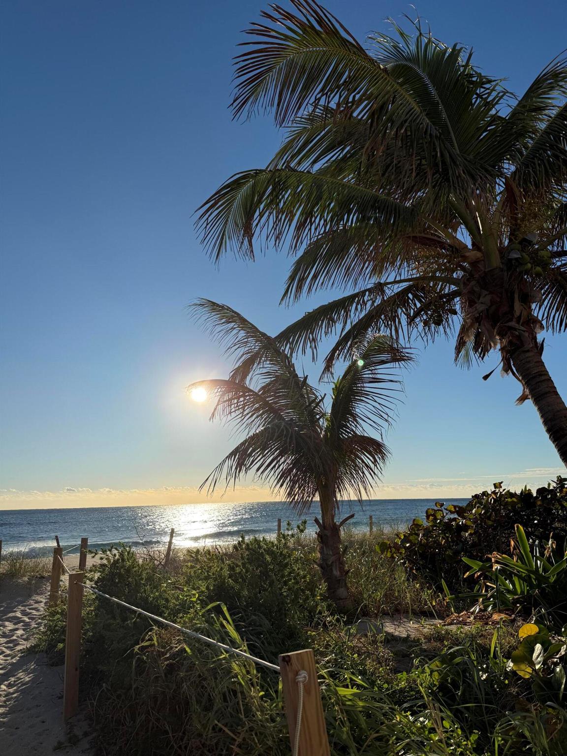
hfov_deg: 56.8
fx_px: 524
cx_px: 284
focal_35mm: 24
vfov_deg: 71.6
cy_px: 378
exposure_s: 1/9091
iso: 80
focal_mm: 6.76
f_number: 1.78
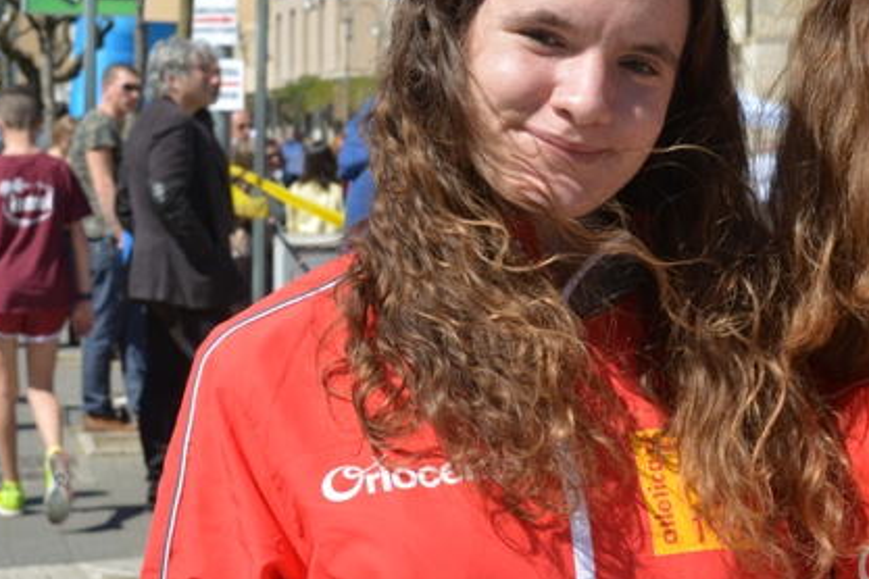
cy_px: 209
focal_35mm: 115
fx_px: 2776
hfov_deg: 17.5
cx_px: 769
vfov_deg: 11.9
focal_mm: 40
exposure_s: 1/250
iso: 110
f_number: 8
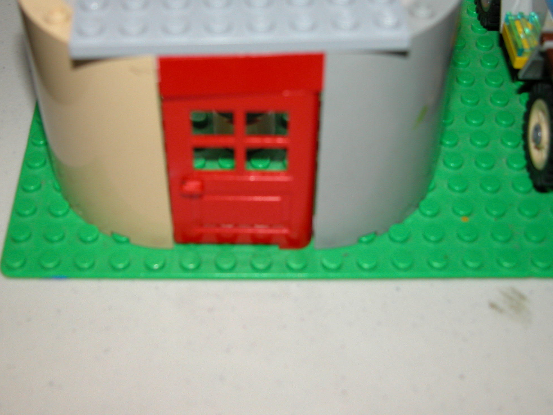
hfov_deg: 29.8
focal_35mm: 65
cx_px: 240
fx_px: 1038
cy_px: 165
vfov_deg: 22.6
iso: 100
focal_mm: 12.7
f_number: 3
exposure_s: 1/60
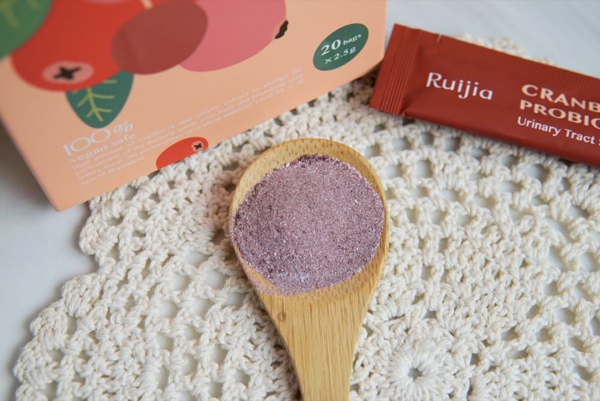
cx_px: 300
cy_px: 200
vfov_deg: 29.9
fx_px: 750
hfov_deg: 43.6
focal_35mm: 45
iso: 100
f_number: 4.5
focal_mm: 30
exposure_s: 1/60
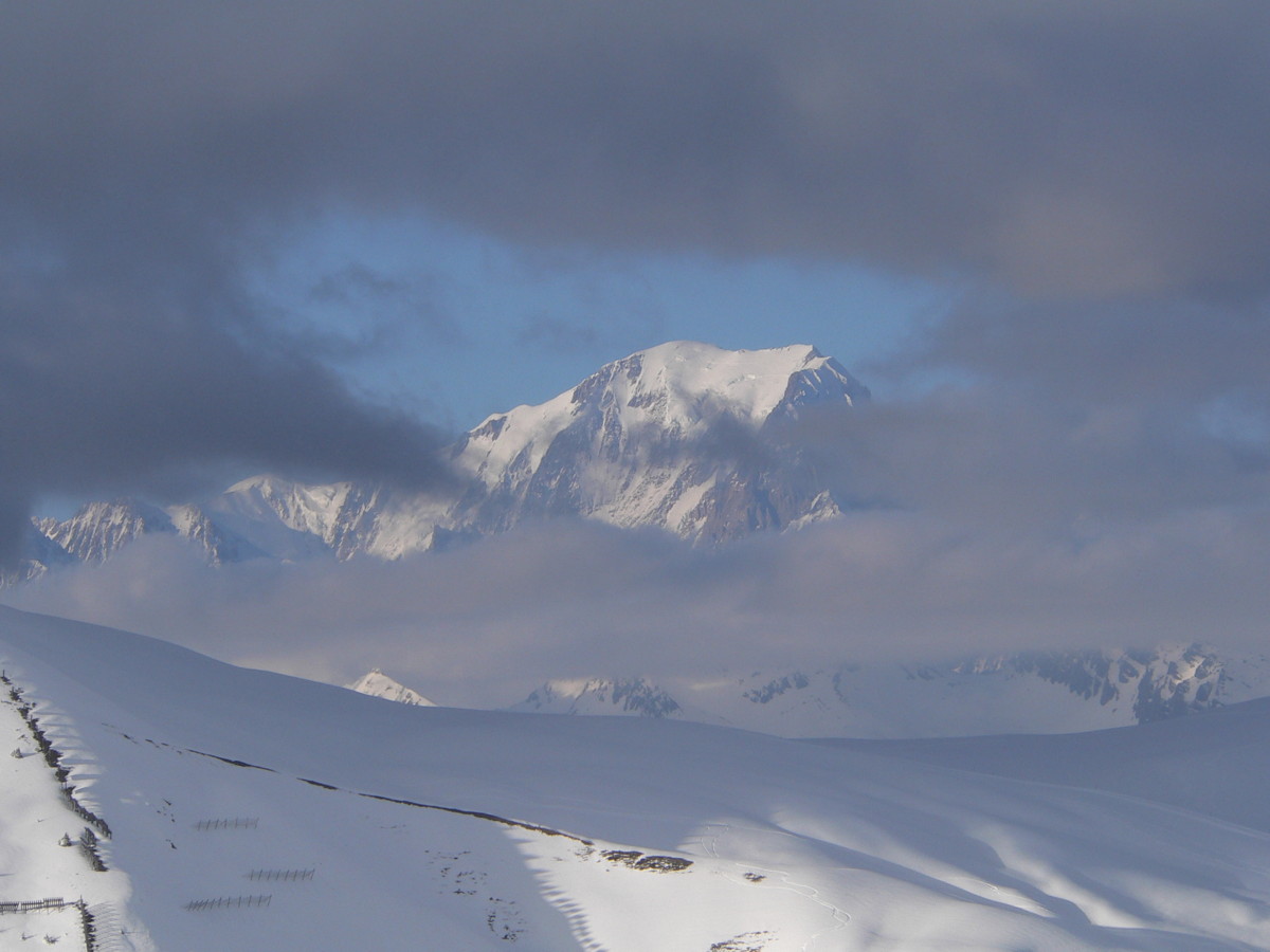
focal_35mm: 230
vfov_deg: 6.5
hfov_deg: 8.6
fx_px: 8438
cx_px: 635
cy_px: 476
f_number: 5.6
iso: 80
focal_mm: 38.3
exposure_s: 1/640
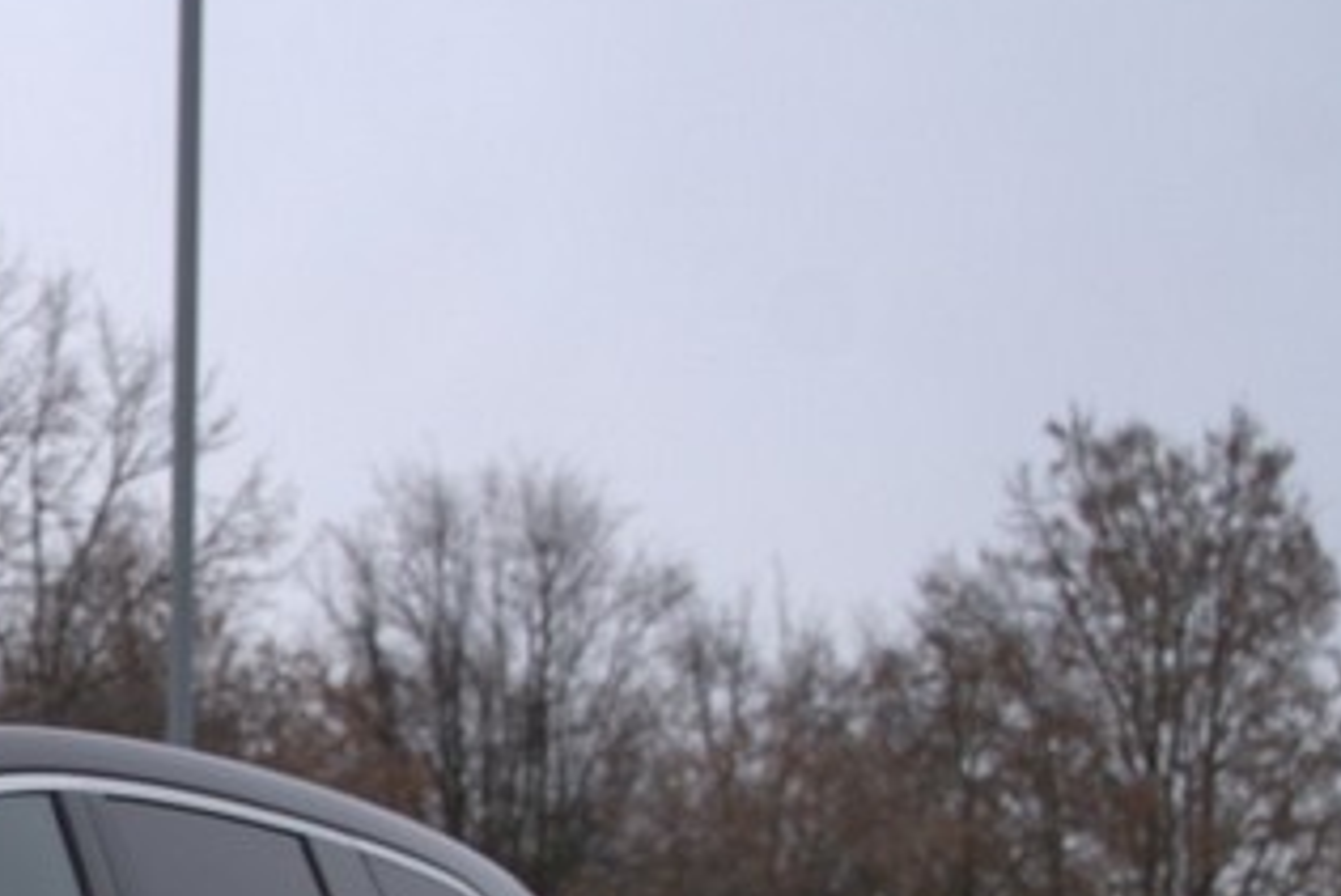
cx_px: -1116
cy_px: 1503
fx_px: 4807
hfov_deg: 14.0
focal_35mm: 129
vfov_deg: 10.2
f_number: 5
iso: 400
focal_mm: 34
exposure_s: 1/200
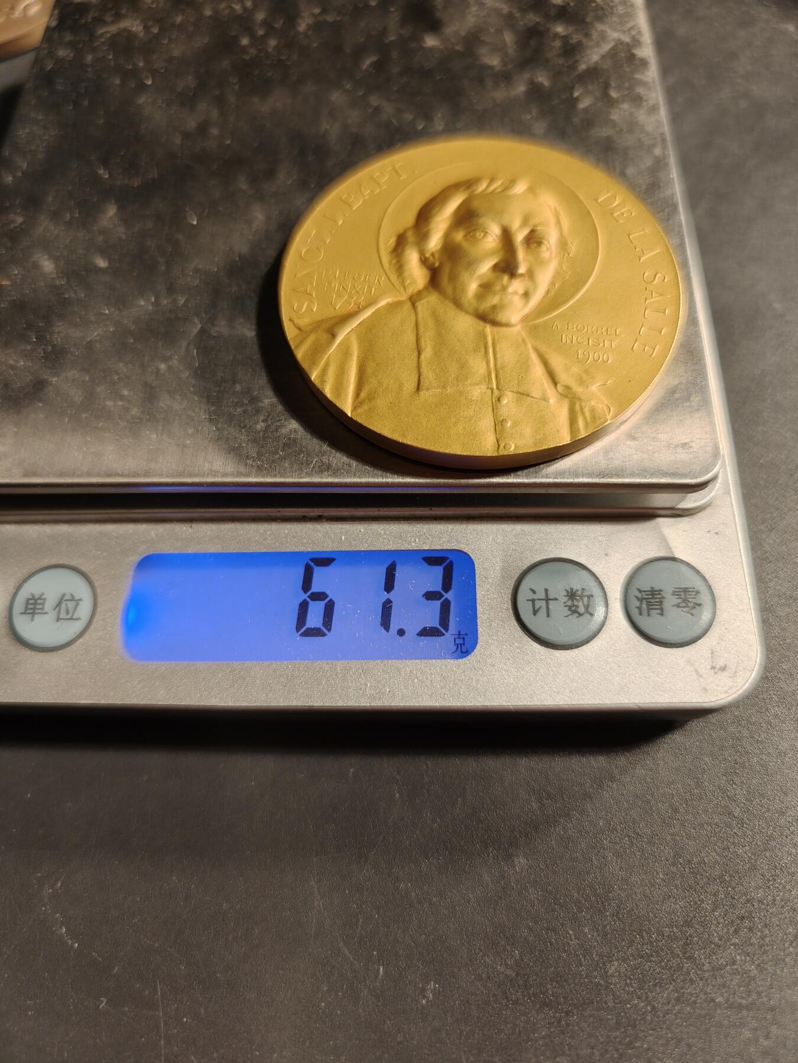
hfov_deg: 58.9
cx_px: 399
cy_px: 532
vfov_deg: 73.9
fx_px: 707
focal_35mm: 23
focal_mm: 6.06
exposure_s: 1/200
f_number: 1.6
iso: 160
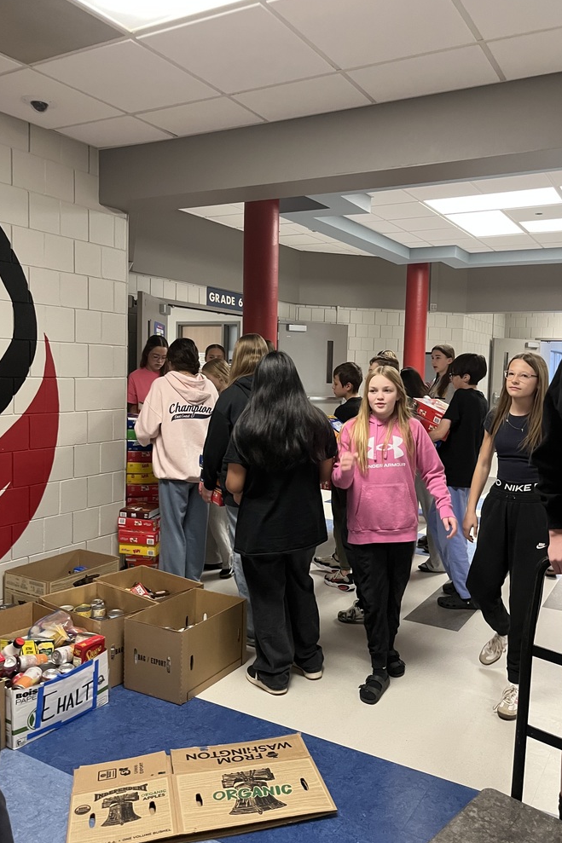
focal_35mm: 28
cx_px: 322
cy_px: 411
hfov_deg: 46.2
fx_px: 656
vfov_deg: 65.5
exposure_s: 1/60
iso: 320
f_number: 1.6
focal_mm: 5.1
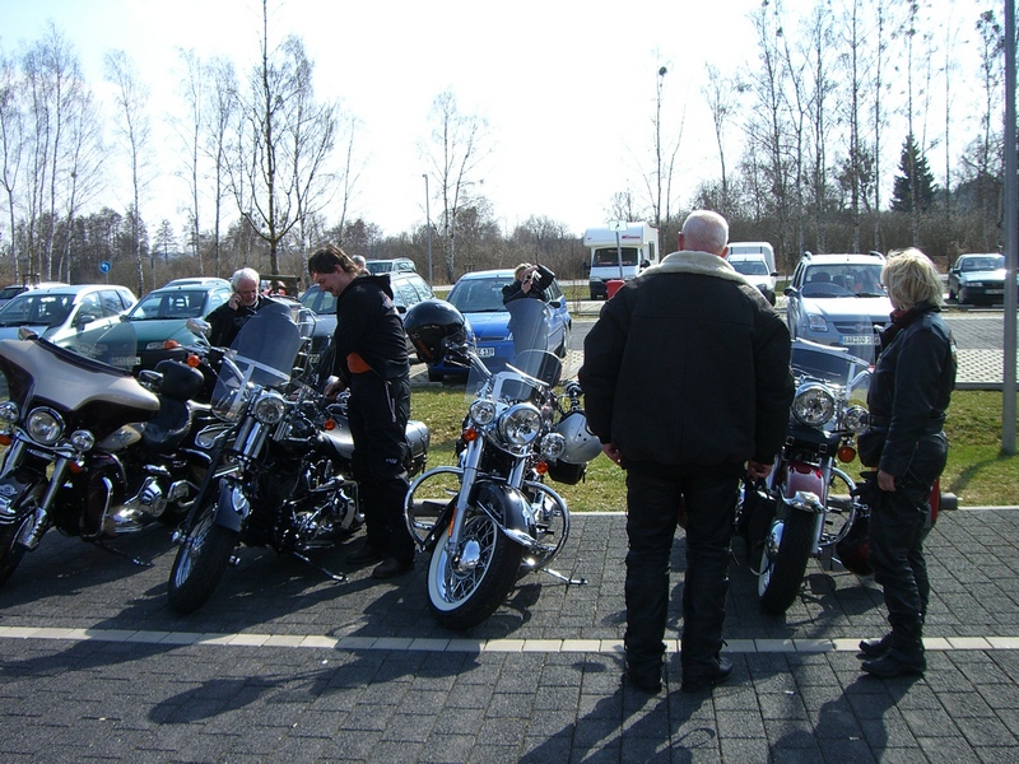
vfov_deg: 37.7
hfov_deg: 49.0
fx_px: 1119
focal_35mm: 38
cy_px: 382
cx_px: 510
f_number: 4.3
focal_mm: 6.2
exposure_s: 1/400
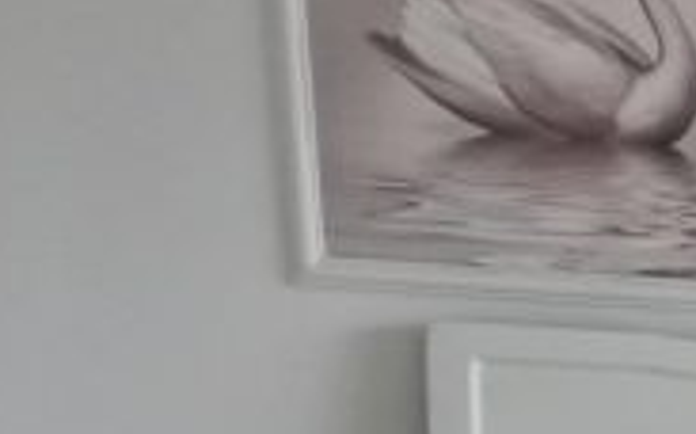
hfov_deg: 15.6
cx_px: 1228
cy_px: 948
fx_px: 2198
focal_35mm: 116
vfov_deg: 10.2
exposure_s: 1/50
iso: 672
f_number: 1.79
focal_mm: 4.71
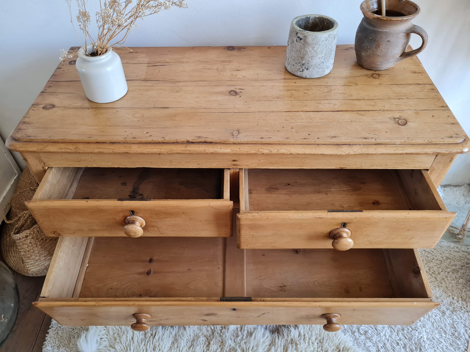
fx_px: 353
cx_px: 235
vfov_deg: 53.1
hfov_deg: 67.3
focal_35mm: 26
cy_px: 176
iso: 200
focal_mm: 5.4
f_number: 1.8
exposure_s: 1/100
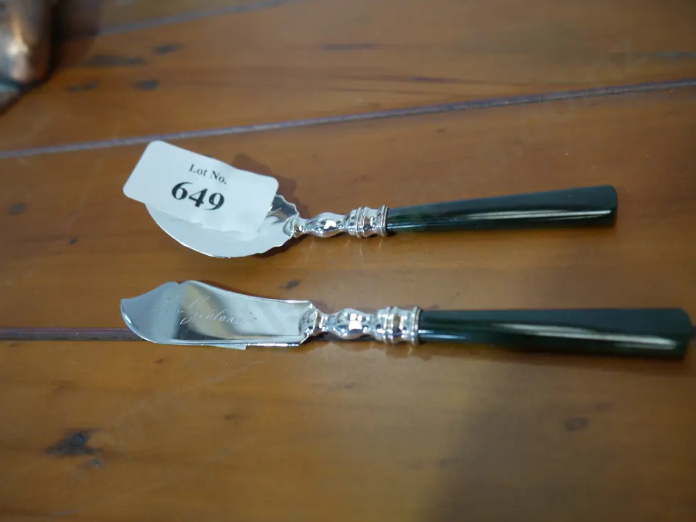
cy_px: 262
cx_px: 352
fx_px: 664
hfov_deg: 55.3
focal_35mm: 33
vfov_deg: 43.0
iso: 400
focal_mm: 16
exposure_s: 1/60
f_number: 3.6
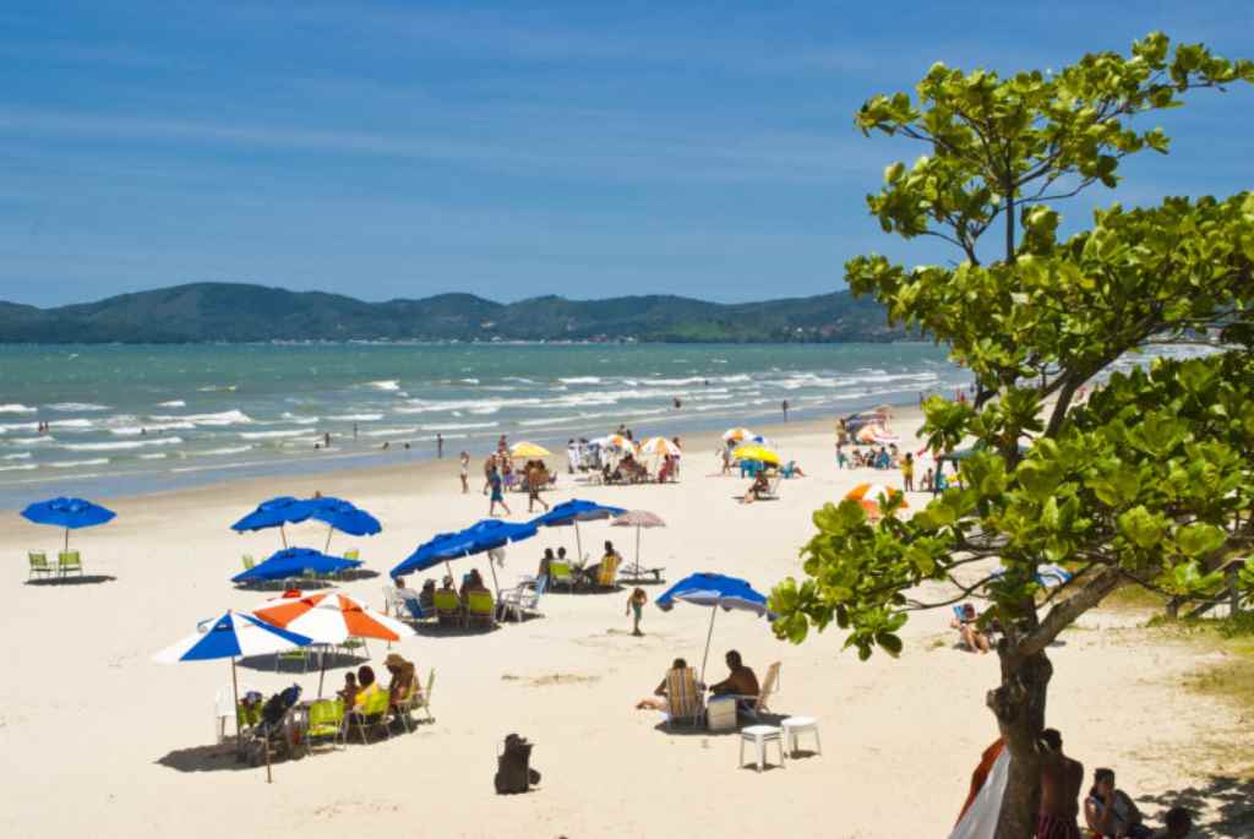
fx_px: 1987
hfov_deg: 35.0
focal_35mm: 57
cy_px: 420
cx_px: 627
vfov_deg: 23.8
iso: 100
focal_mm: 38
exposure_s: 1/100
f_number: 14
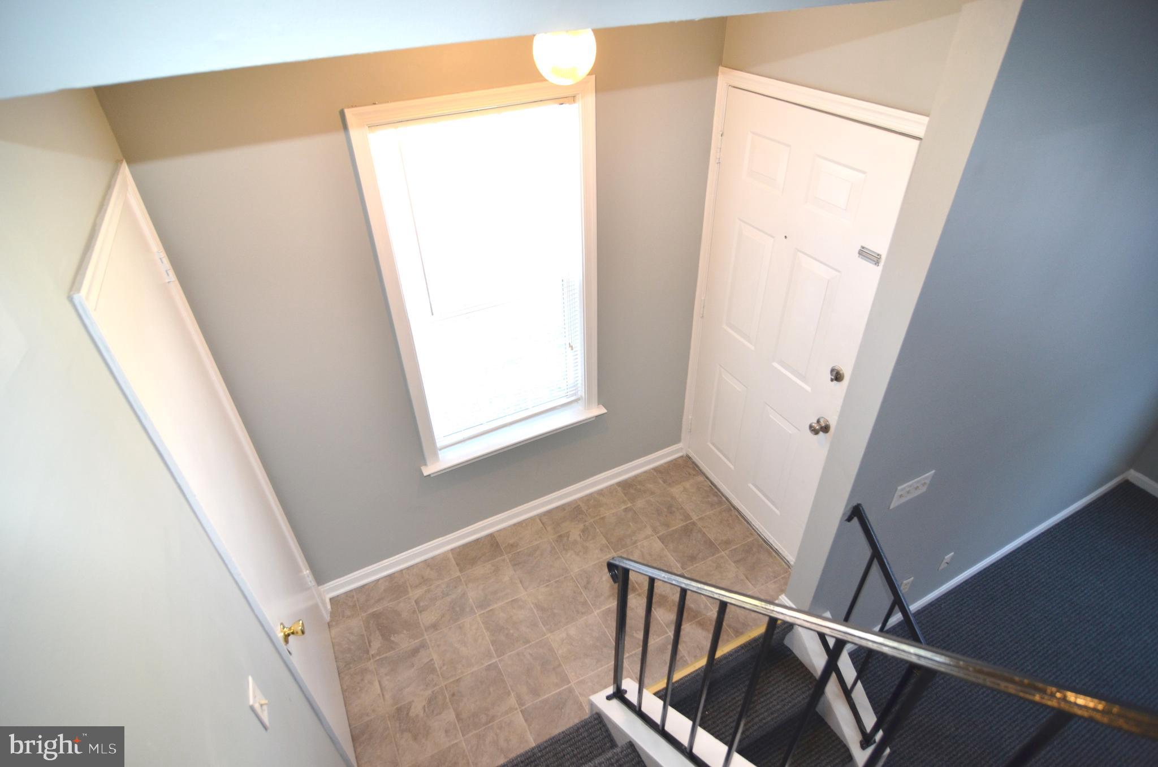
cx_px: 579
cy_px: 384
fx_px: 578
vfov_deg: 67.1
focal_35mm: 18
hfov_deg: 90.1
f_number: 4
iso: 450
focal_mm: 12
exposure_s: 1/60
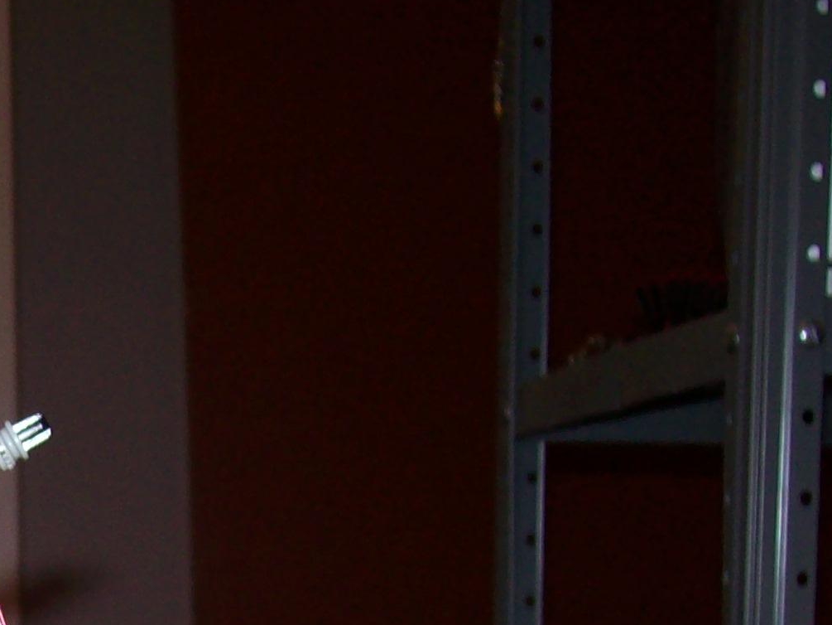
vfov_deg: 13.8
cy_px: 878
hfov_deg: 17.9
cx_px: -286
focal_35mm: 102
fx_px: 2452
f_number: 2.7
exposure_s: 1/64
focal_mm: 6
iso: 80
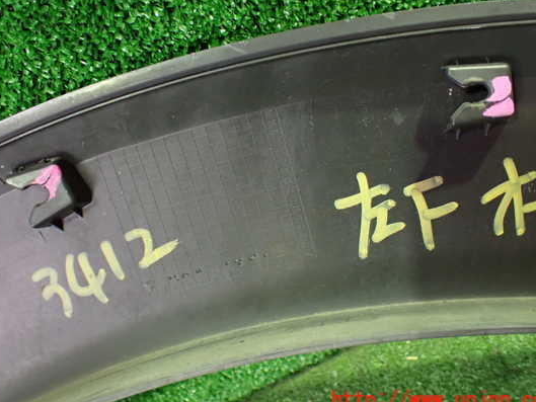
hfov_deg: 53.9
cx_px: 256
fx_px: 527
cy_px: 185
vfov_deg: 41.8
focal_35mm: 34
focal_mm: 5.4
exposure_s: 1/30
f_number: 2.3
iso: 1000
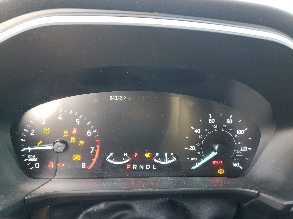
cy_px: 110
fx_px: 220
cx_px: 146
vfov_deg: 53.1
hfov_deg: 67.3
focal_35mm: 26
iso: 134
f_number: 1.5
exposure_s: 1/60.2
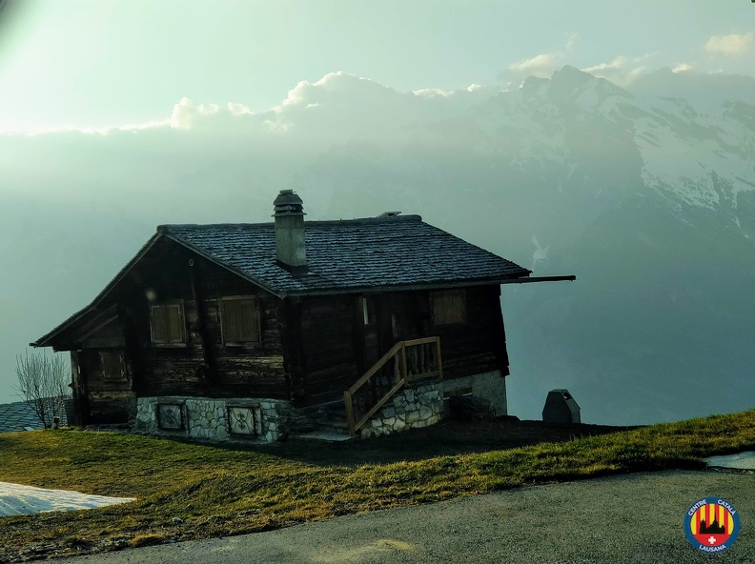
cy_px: 282
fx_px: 697
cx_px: 378
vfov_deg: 44.1
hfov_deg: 56.9
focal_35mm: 32
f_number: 2.6
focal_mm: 5.5
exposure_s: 1/742
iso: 200
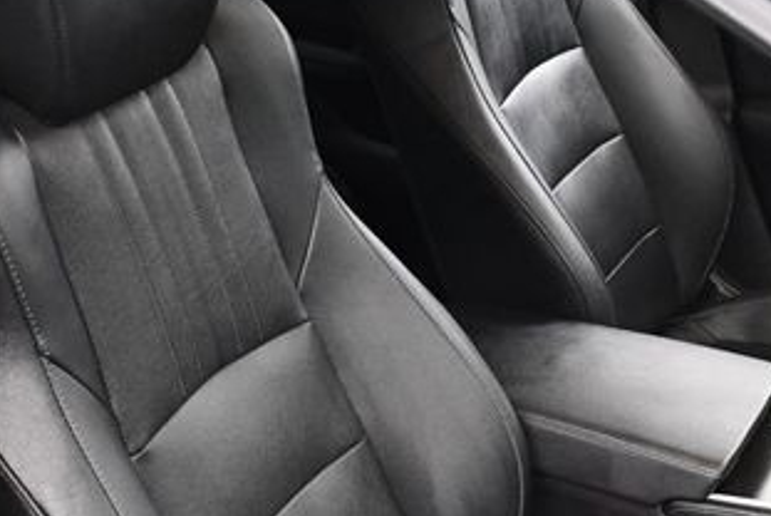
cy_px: 496
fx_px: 1586
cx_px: 526
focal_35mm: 74
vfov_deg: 18.1
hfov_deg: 27.1
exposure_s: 1/80
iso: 3200
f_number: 3.5
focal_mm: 18
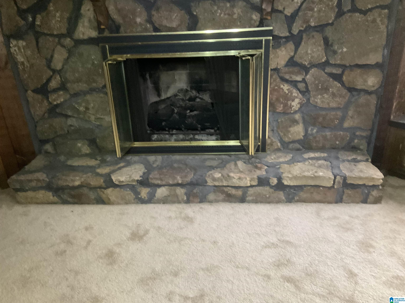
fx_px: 339
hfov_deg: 61.7
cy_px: 152
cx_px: 202
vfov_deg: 48.2
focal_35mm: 29
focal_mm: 3
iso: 400
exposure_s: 1/30
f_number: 1.8
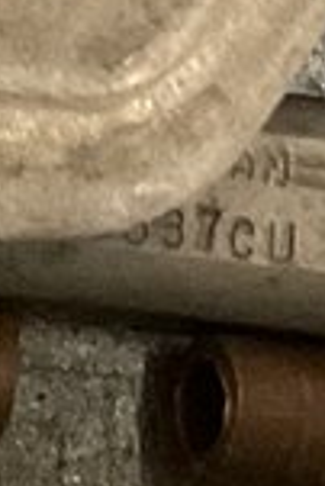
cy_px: -742
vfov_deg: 6.4
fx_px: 4080
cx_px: -346
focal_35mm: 302
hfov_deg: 4.5
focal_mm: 3
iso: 500
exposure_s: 1/30
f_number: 1.8
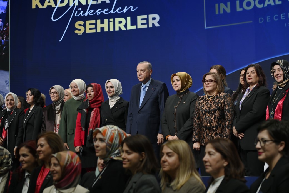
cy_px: 96
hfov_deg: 28.8
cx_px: 144
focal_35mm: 70
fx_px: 562
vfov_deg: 19.5
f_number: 3.5
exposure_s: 1/100
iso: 200
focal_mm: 70
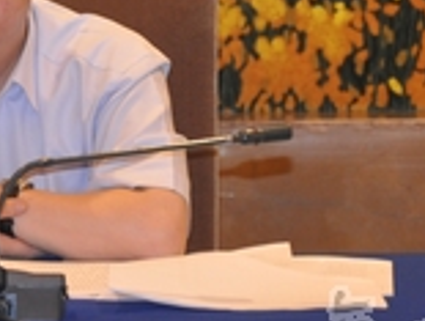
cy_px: 8
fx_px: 5987
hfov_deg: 4.1
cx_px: 33
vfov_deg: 3.1
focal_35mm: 487
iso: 800
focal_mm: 105
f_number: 5.6
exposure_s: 1/60
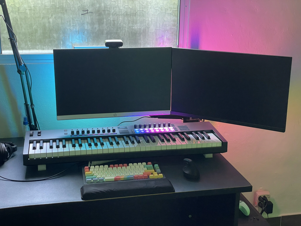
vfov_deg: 28.0
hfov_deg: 36.8
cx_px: 150
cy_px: 113
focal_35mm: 52
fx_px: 452
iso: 400
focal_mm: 6
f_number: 2
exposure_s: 1/60
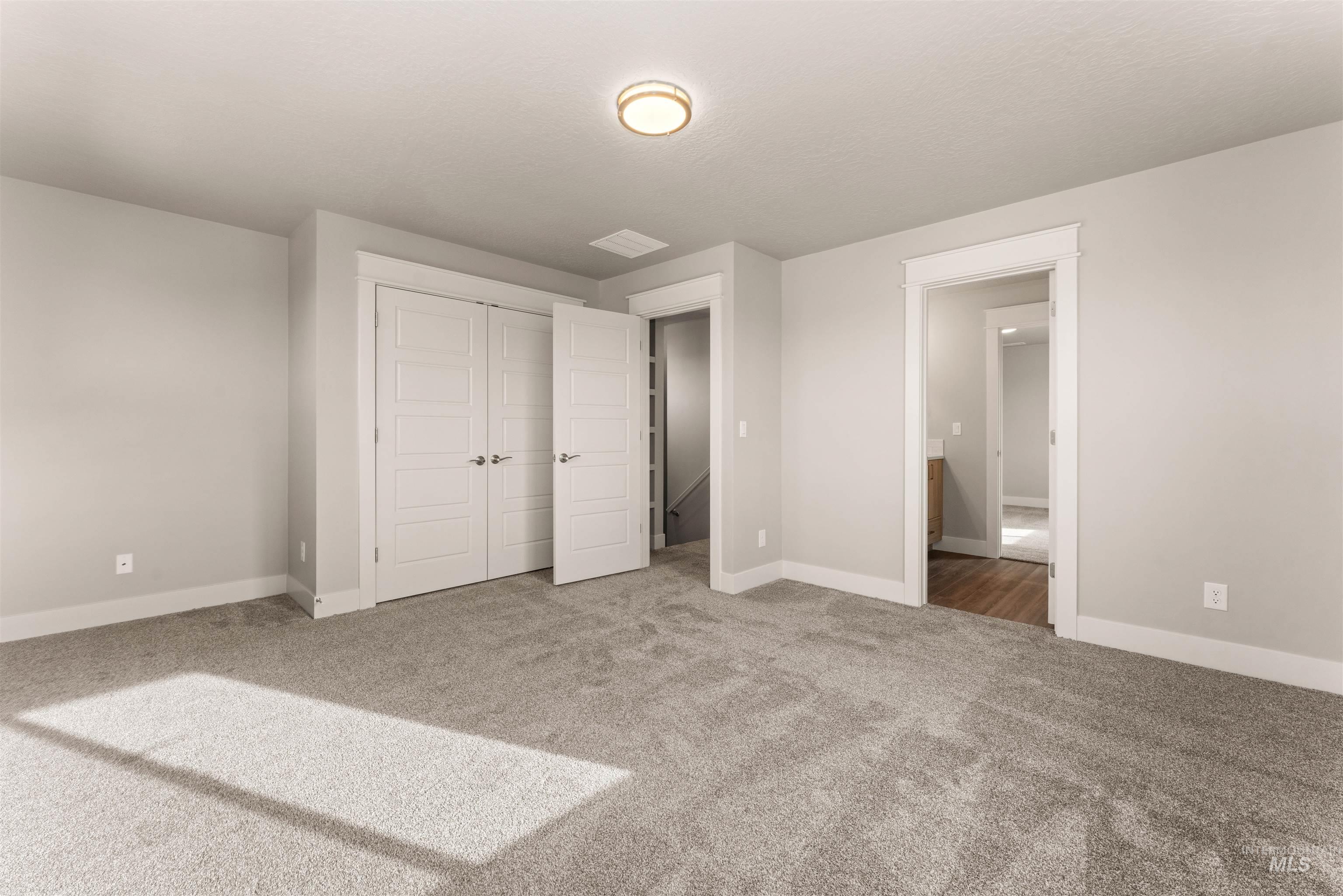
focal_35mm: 14
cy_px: 448
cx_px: 672
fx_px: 522
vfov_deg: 81.2
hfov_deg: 104.3
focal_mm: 14
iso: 800
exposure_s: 1/13
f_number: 11
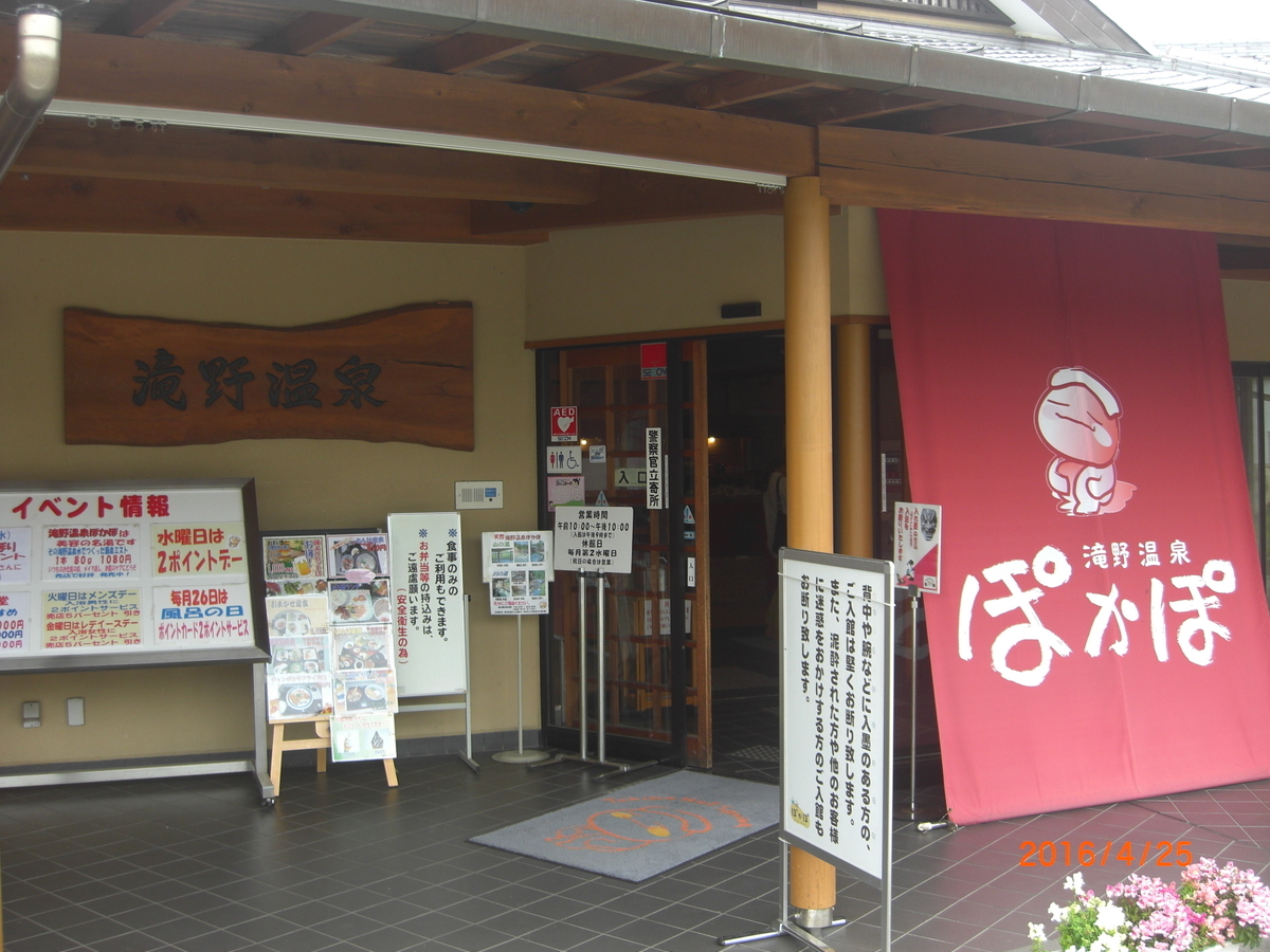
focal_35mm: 38
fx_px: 1394
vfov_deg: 37.7
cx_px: 635
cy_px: 476
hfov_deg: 49.0
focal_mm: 7.9
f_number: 2.8
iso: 80
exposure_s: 1/160
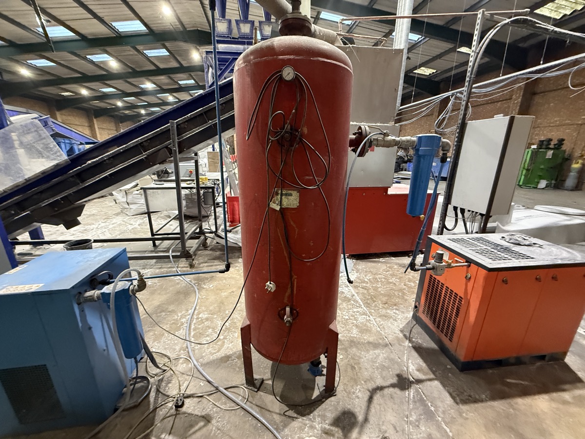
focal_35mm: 14
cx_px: 292
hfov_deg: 102.1
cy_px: 220
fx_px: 237
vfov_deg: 85.7
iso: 640
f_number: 2.2
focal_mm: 2.22
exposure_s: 1/50
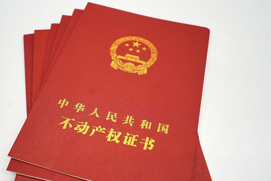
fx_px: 301
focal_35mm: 40
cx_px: 108
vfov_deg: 33.3
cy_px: 110
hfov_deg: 48.2
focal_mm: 31
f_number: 5.6
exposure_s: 1/200
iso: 1250
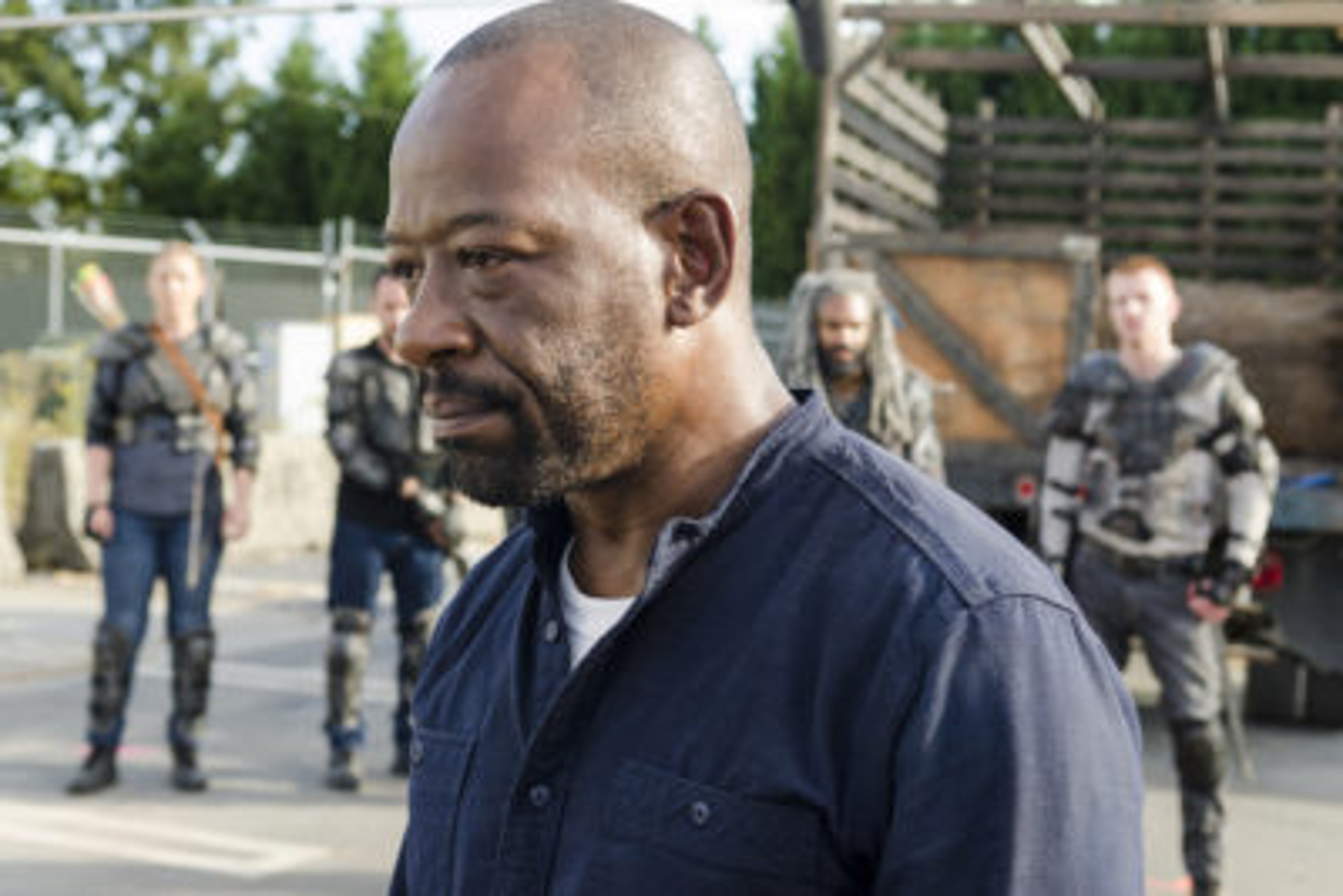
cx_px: 672
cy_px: 448
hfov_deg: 35.0
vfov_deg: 23.8
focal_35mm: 57
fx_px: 2127
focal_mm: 38
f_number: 4
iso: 200
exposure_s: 1/200
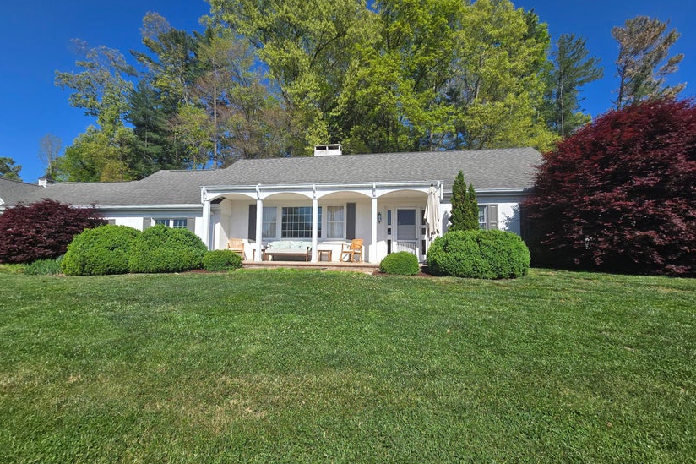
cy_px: 236
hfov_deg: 104.3
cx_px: 349
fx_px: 271
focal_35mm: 14
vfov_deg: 81.2
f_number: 2.2
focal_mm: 2.2
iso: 50
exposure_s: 1/2544
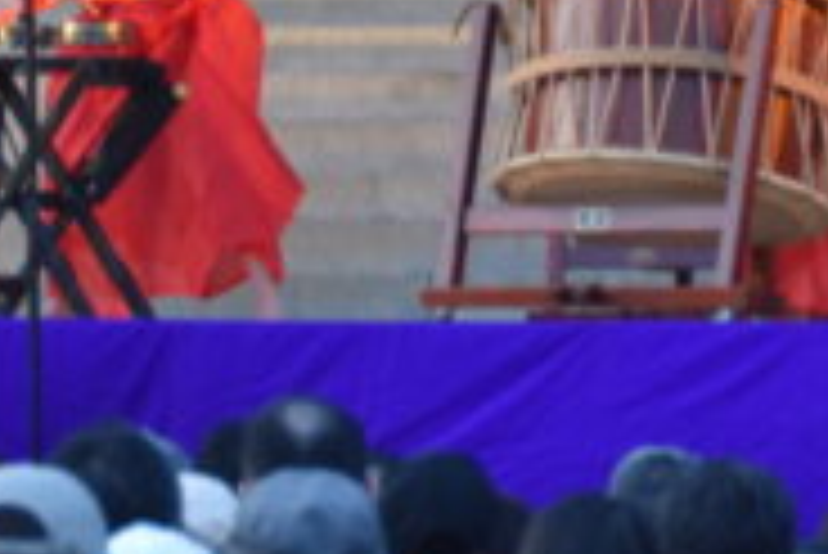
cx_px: -252
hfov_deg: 4.2
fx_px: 11256
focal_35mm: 489
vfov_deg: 2.8
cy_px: -450
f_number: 5
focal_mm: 80
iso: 400
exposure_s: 1/60
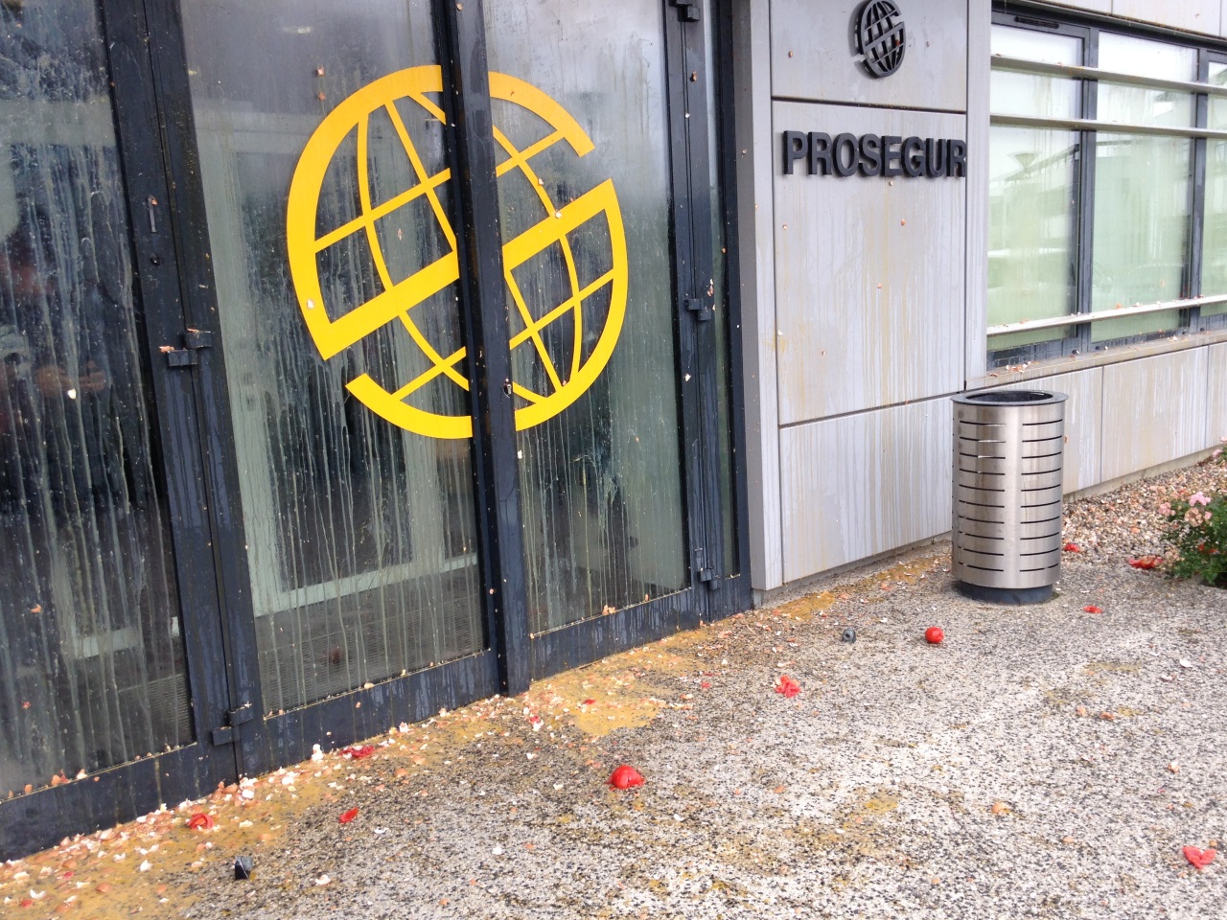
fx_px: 1170
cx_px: 614
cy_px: 460
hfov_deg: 55.4
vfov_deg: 42.9
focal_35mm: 33
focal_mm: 4.12
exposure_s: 1/253
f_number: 2.4
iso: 50
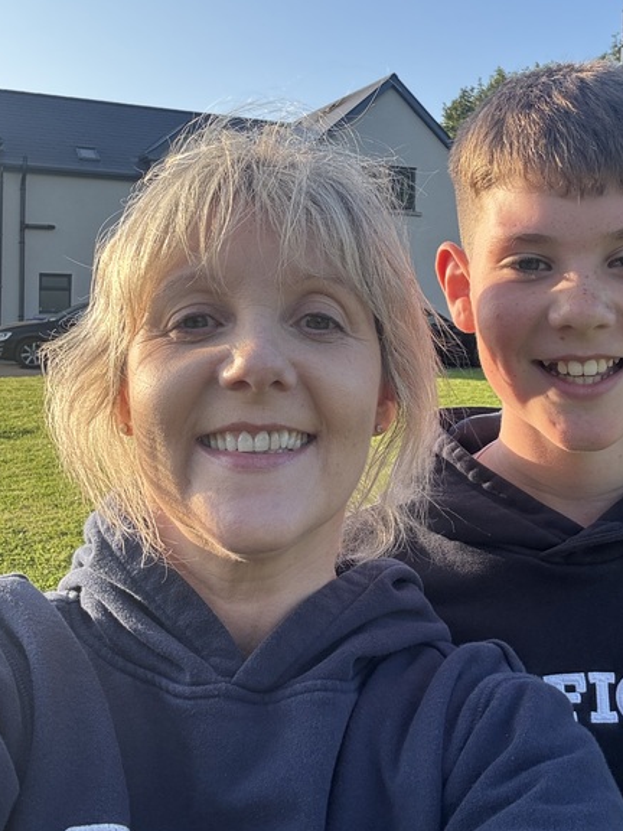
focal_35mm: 40
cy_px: 303
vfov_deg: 46.3
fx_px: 960
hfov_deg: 35.8
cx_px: 378
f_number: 1.9
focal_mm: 2.69
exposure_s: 1/246
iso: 25
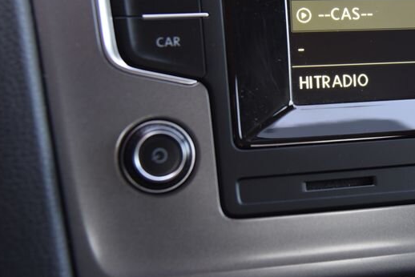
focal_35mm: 91
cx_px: 376
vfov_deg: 14.9
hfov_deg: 21.8
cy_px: 50
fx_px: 1050
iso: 500
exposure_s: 1/80
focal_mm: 46
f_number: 4.5
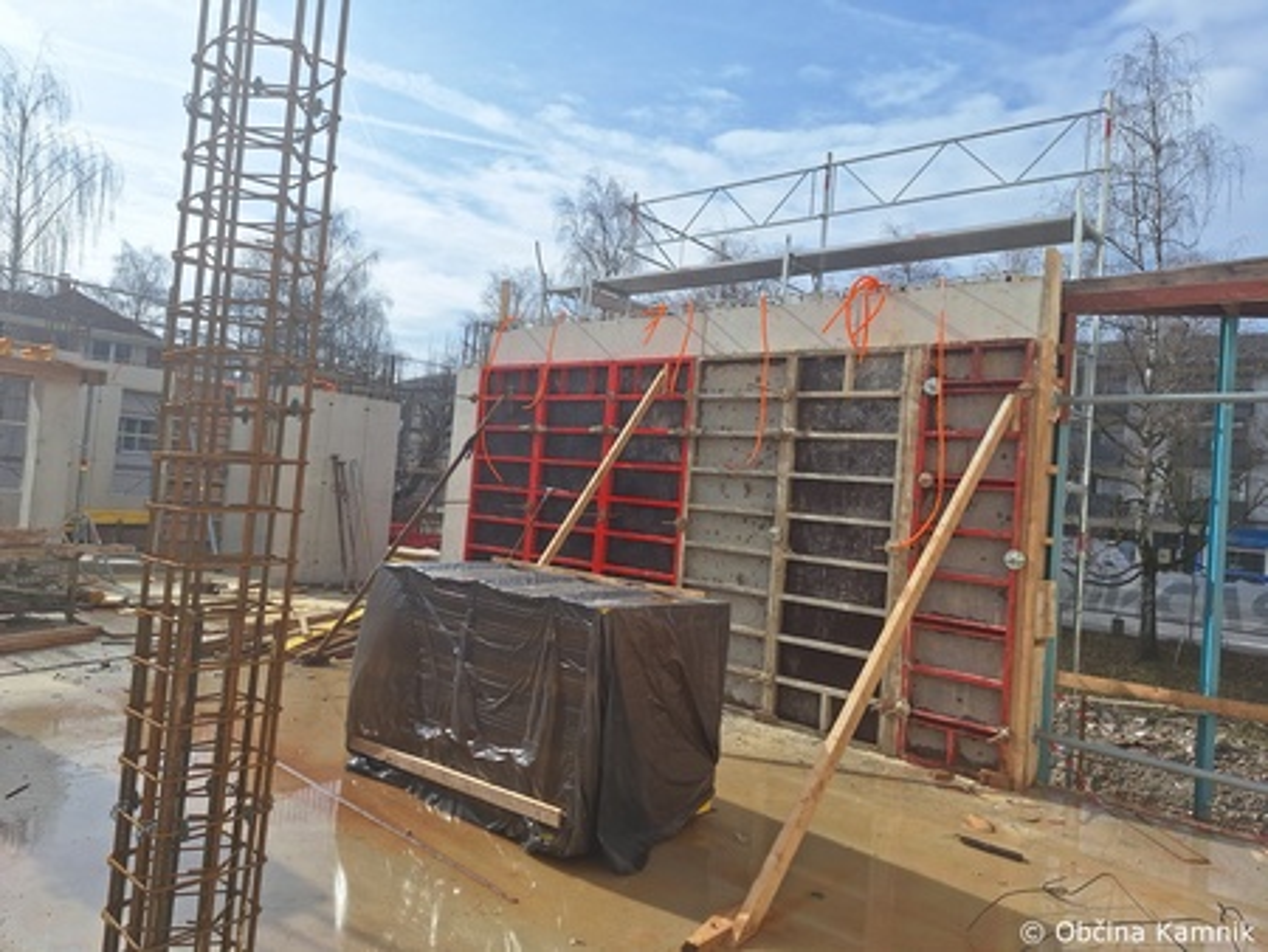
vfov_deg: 58.9
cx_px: 634
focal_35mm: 23
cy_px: 476
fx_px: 843
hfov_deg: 73.9
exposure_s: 1/5525
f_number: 1.8
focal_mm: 5.54
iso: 40
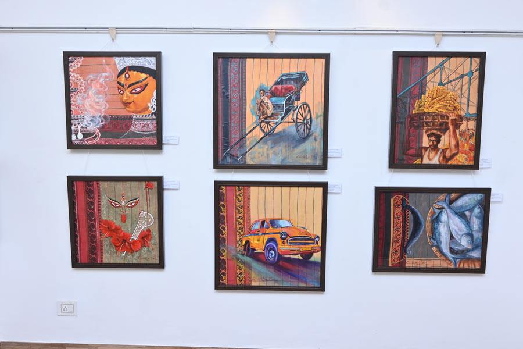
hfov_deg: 57.2
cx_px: 262
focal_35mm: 33
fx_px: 479
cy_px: 174
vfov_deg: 40.0
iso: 200
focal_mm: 22
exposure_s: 1/100
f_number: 5
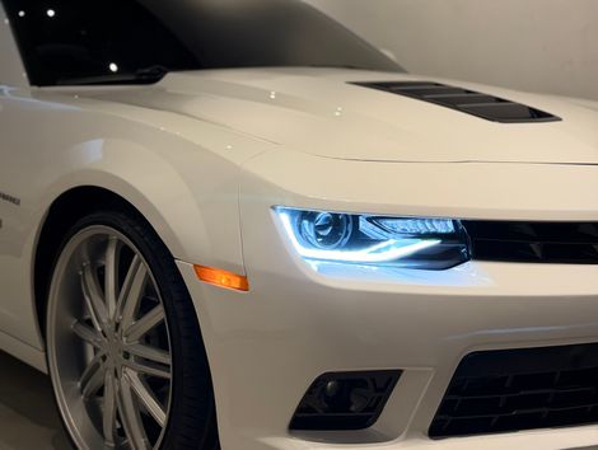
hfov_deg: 39.6
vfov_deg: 30.3
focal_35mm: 48
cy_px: 225
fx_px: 830
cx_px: 299
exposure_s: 1/120
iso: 160
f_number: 1.78
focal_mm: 6.76
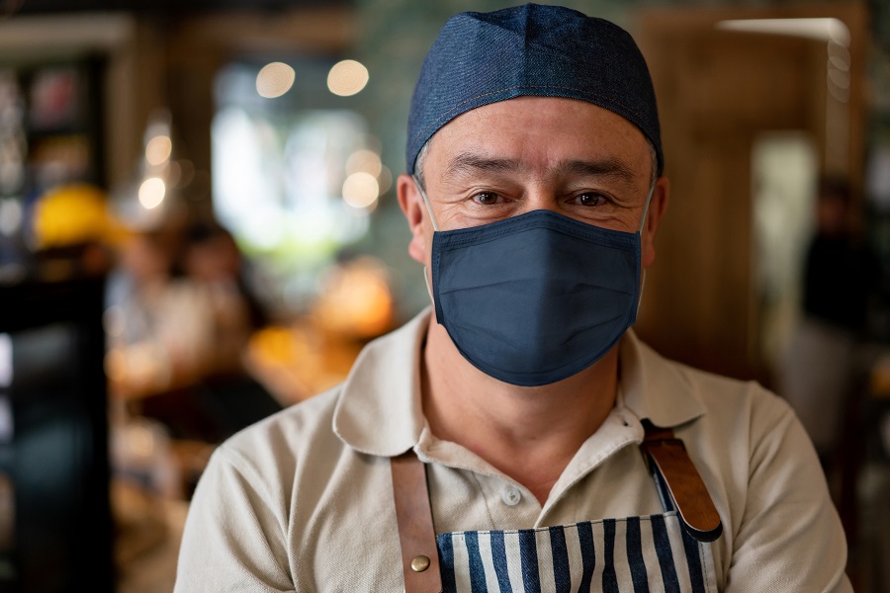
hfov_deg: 36.2
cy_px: 296
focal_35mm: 55
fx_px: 1360
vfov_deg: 24.6
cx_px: 445
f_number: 1.8
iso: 500
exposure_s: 1/400
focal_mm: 55
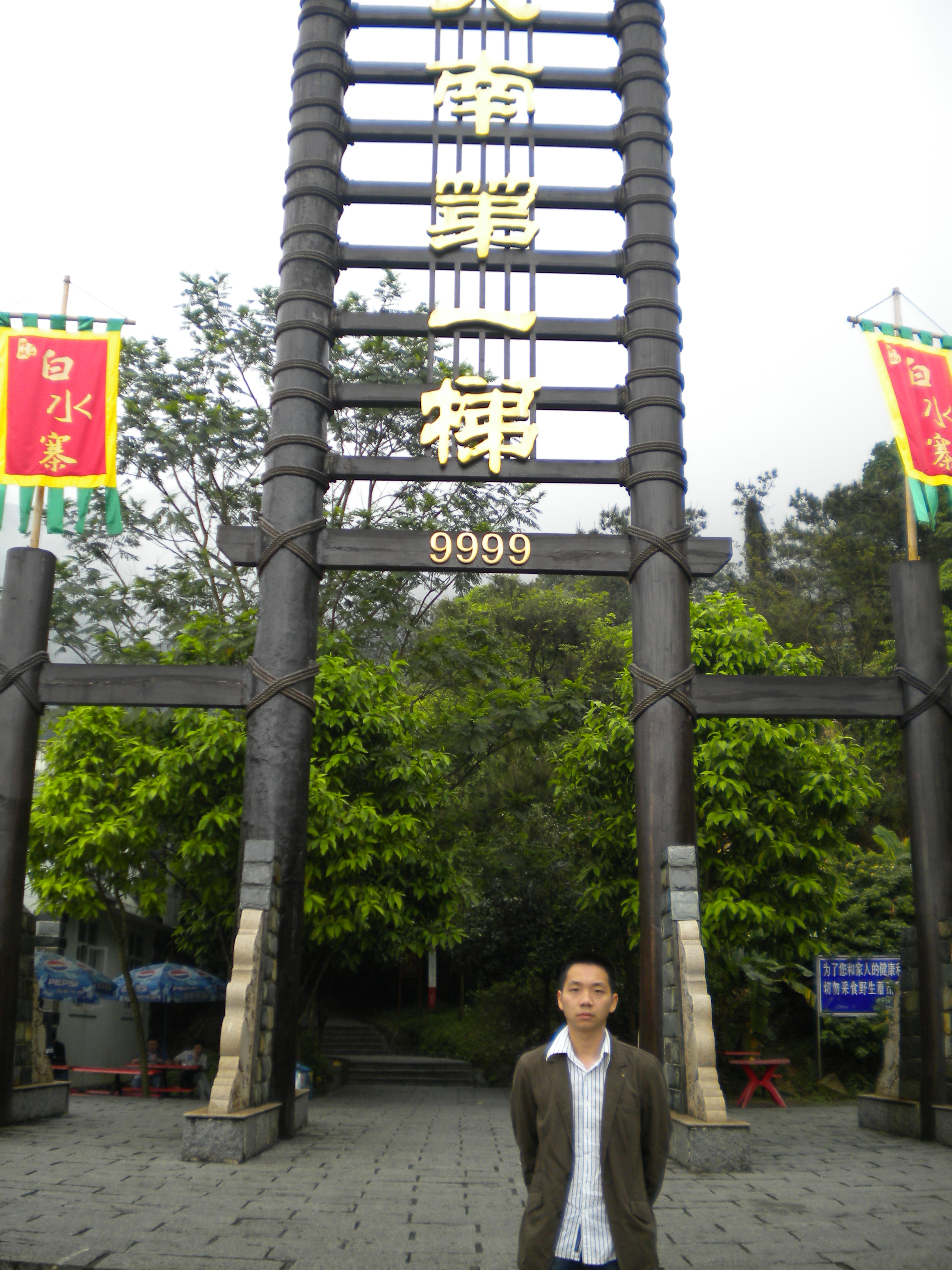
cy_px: 635
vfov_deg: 52.6
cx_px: 476
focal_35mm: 35
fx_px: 1283
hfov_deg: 40.7
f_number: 3.1
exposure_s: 1/106
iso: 80
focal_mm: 6.3
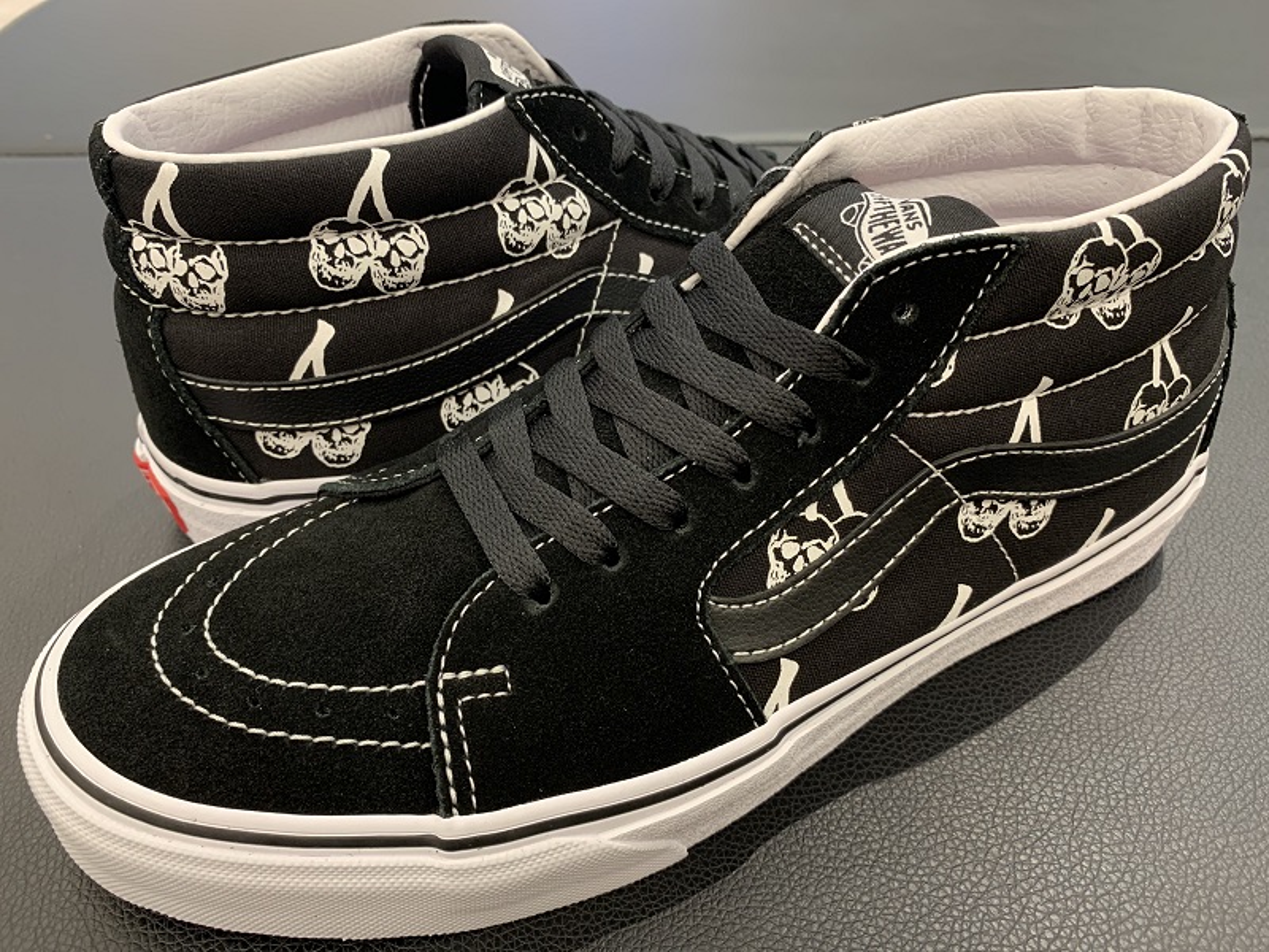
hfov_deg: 67.3
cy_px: 476
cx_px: 634
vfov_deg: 53.1
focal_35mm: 26
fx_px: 953
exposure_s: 1/60
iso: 200
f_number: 1.8
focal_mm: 4.25
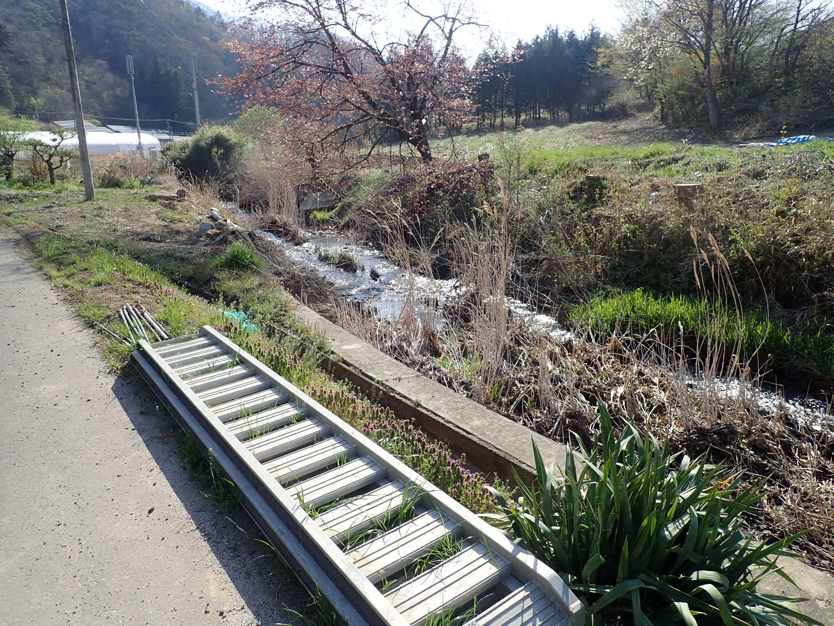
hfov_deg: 69.4
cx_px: 417
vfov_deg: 54.9
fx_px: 602
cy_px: 313
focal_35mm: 25
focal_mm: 4.5
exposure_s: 1/800
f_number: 2.8
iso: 100
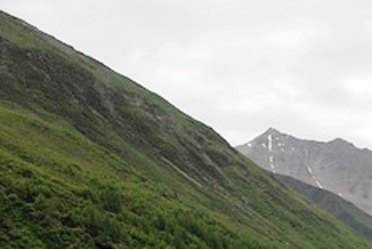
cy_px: 323
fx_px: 978
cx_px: 318
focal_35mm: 94
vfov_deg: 14.0
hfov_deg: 21.2
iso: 400
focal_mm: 21
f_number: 5.6
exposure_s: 1/1000
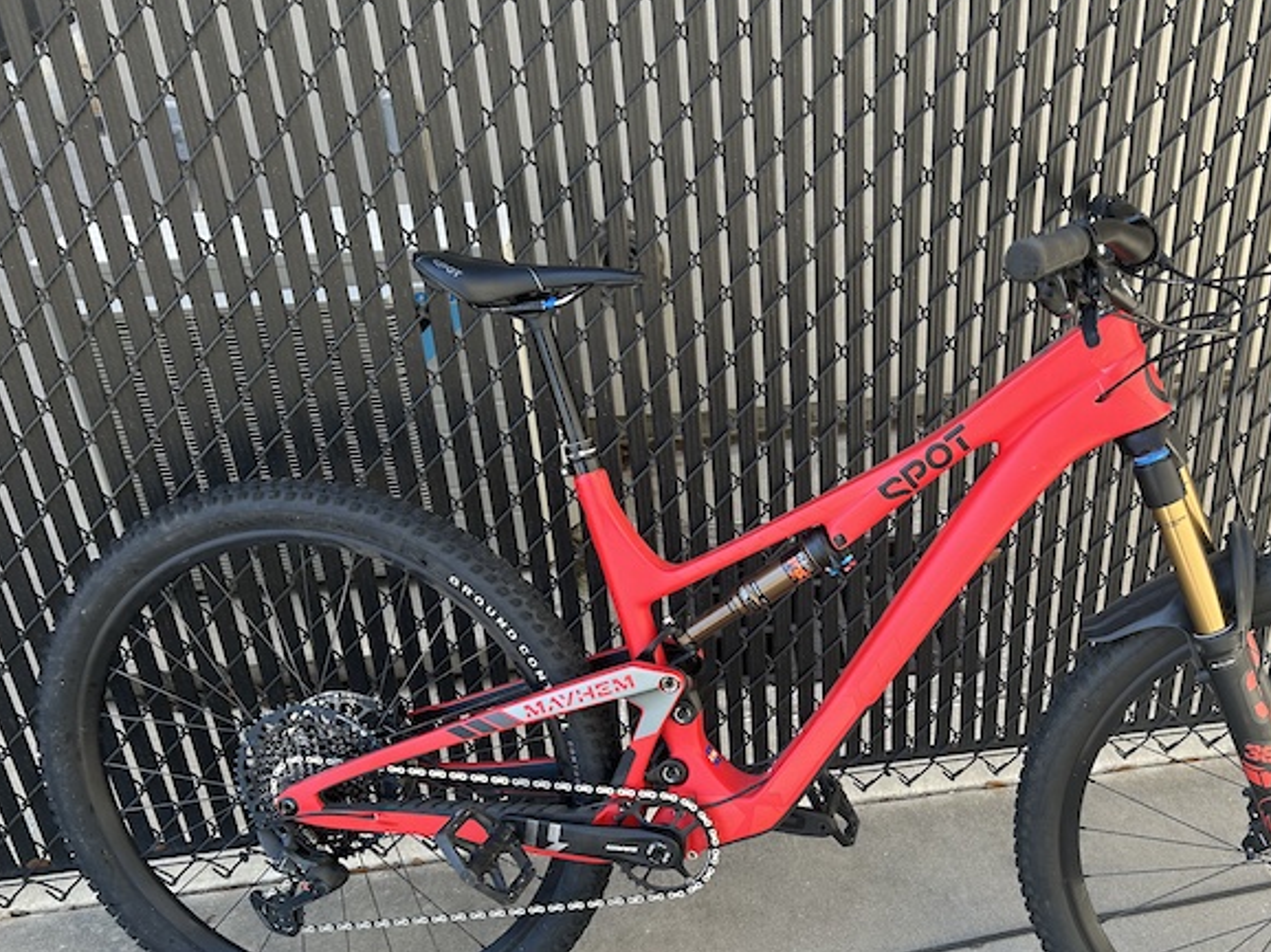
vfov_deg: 39.2
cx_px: 860
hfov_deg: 50.3
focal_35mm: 36
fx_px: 1321
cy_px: 631
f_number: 1.5
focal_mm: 5.7
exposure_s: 1/368
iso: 50
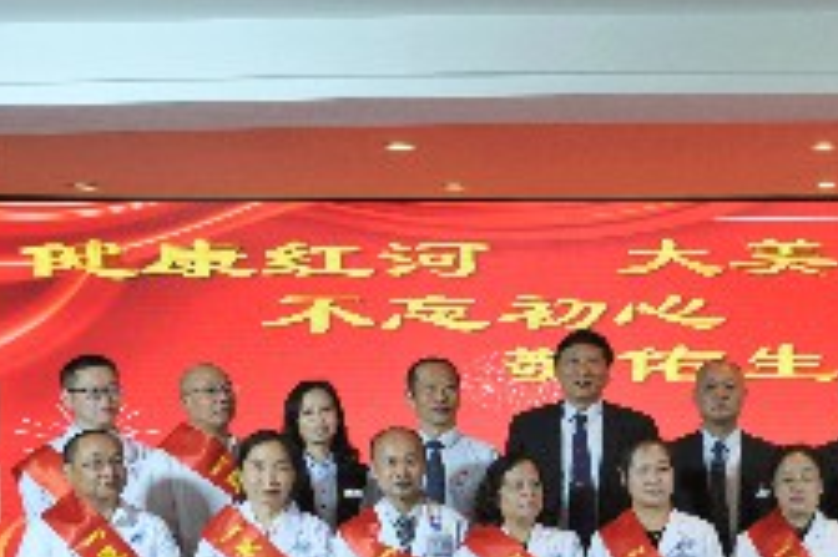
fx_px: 1791
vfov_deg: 17.6
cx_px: 853
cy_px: 439
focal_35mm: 77
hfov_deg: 25.0
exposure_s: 1/60
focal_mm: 24
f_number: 6.3
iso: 320
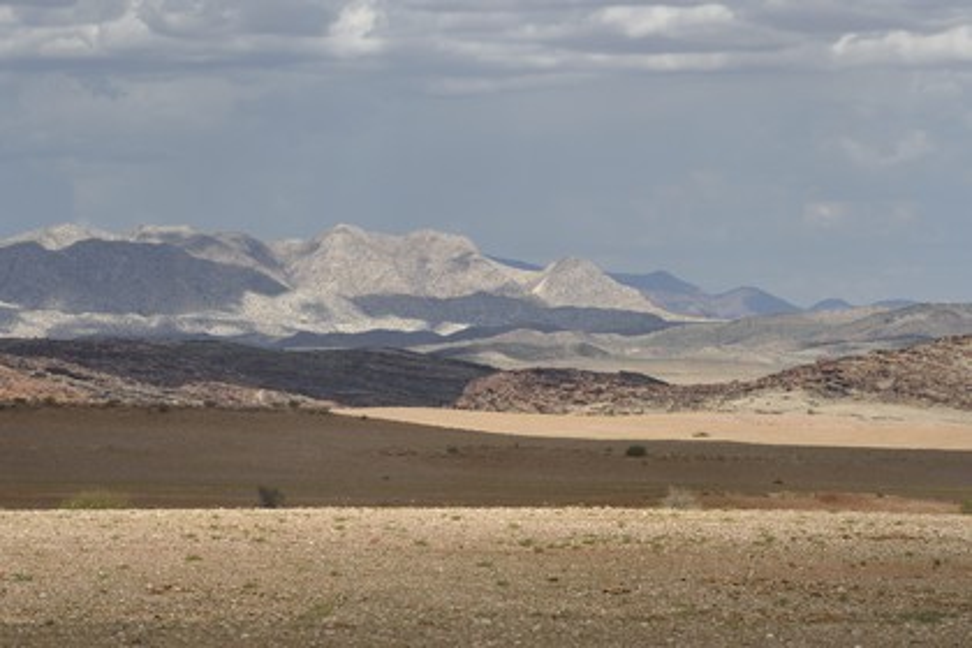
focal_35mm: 200
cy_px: 324
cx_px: 486
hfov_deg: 10.3
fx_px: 5400
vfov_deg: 6.9
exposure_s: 1/3200
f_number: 5.6
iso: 400
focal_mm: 200
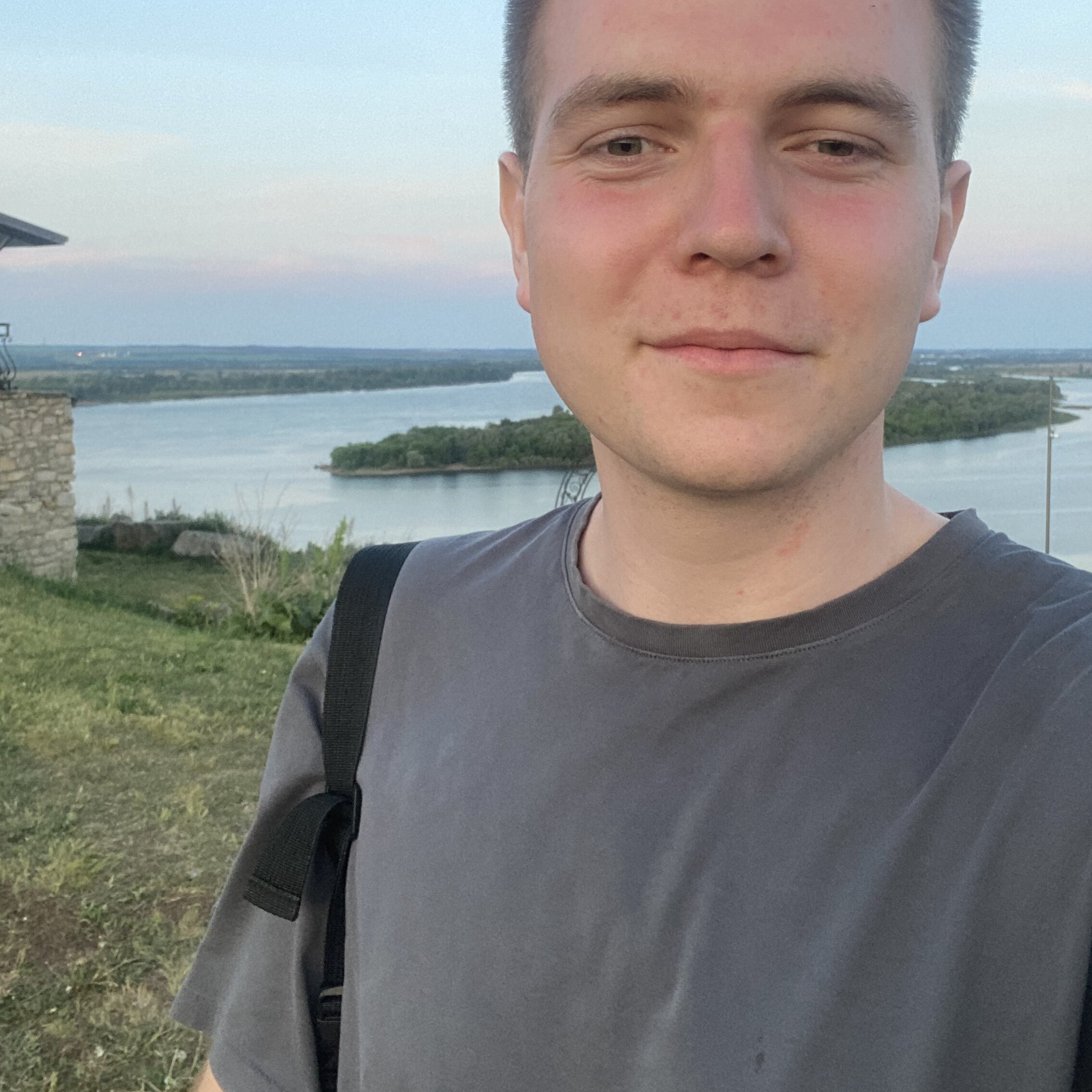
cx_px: 541
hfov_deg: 46.0
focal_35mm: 36
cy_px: 438
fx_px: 1285
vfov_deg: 45.8
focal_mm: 2.71
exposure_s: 1/60
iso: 100
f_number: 2.2
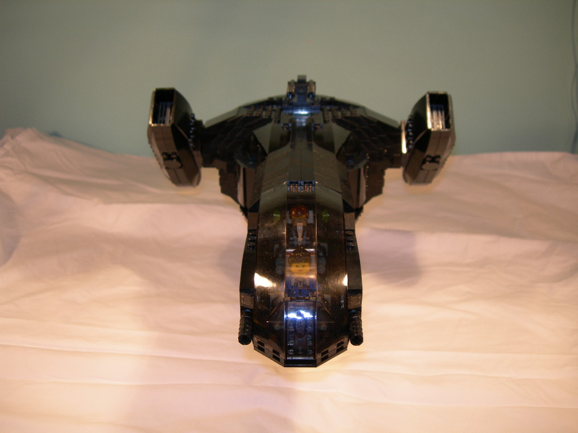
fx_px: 635
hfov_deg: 49.0
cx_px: 289
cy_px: 216
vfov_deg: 37.7
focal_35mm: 38
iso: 50
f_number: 2.8
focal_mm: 7.8
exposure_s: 1/33.5
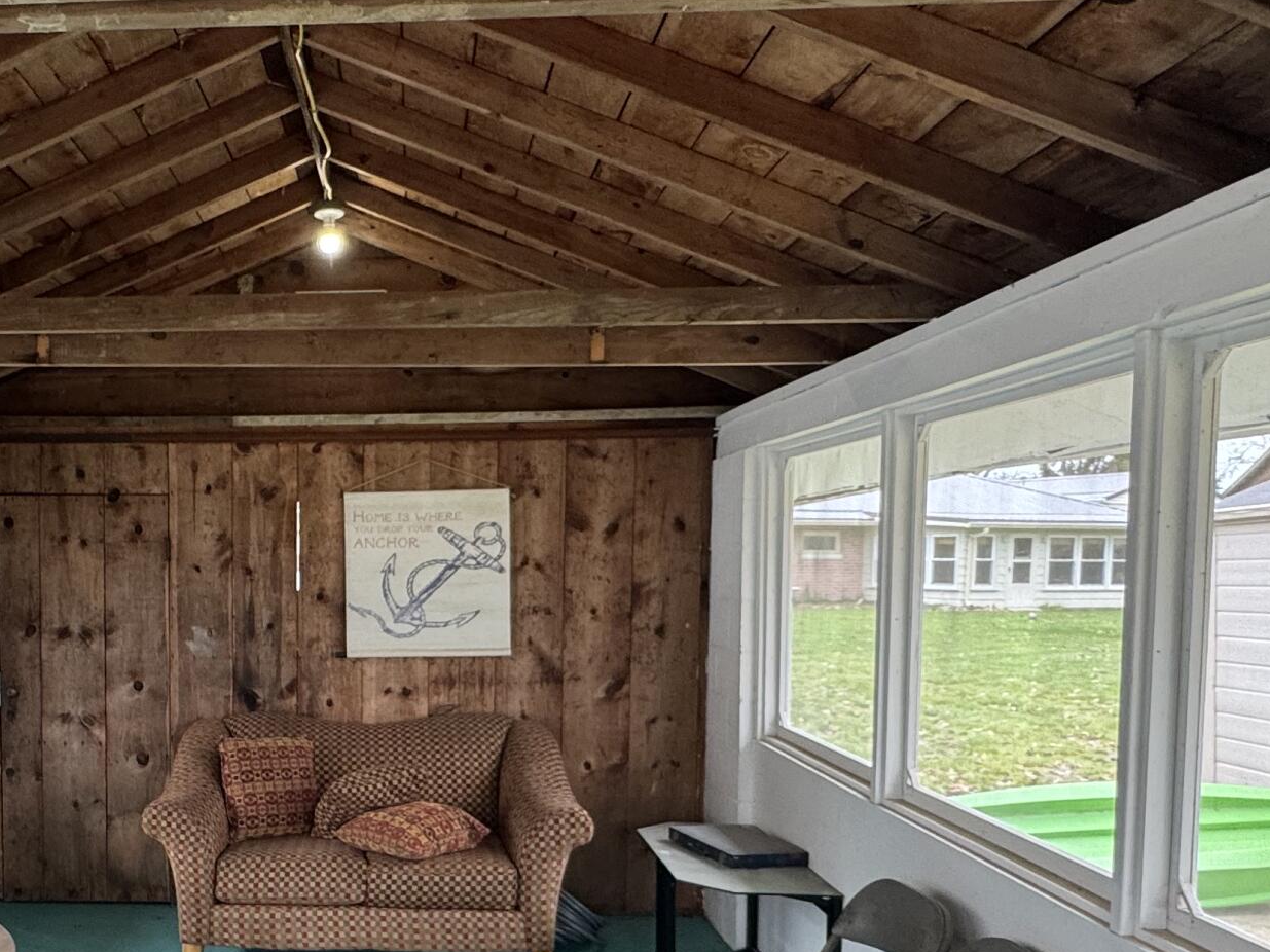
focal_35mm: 34
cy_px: 642
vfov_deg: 41.2
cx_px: 290
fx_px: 1247
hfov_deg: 51.2
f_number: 2.2
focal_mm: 2.22
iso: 125
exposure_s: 1/99
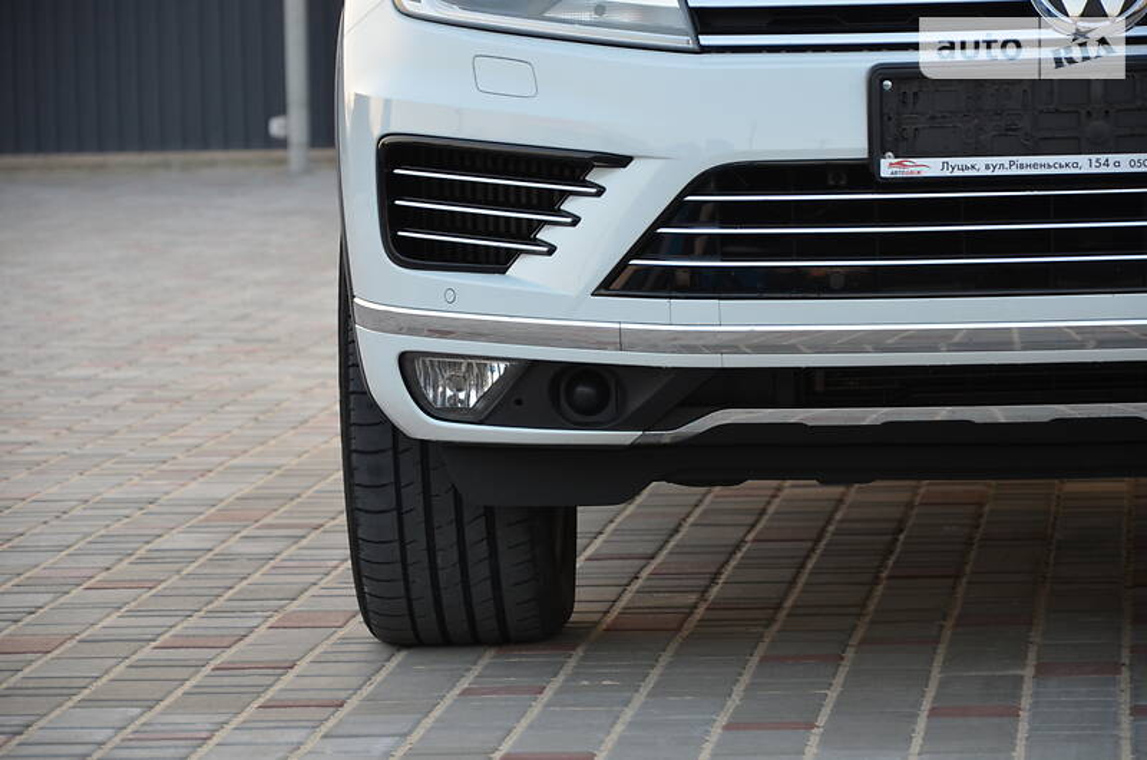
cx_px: 574
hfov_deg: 13.1
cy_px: 380
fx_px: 5008
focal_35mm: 158
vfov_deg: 8.7
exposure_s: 1/80
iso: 400
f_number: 5.6
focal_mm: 105
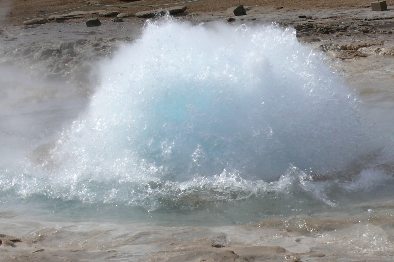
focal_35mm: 109
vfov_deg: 12.6
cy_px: 114
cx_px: 188
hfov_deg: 18.8
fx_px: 1193
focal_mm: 12.2
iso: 100
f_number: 8
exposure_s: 1/640
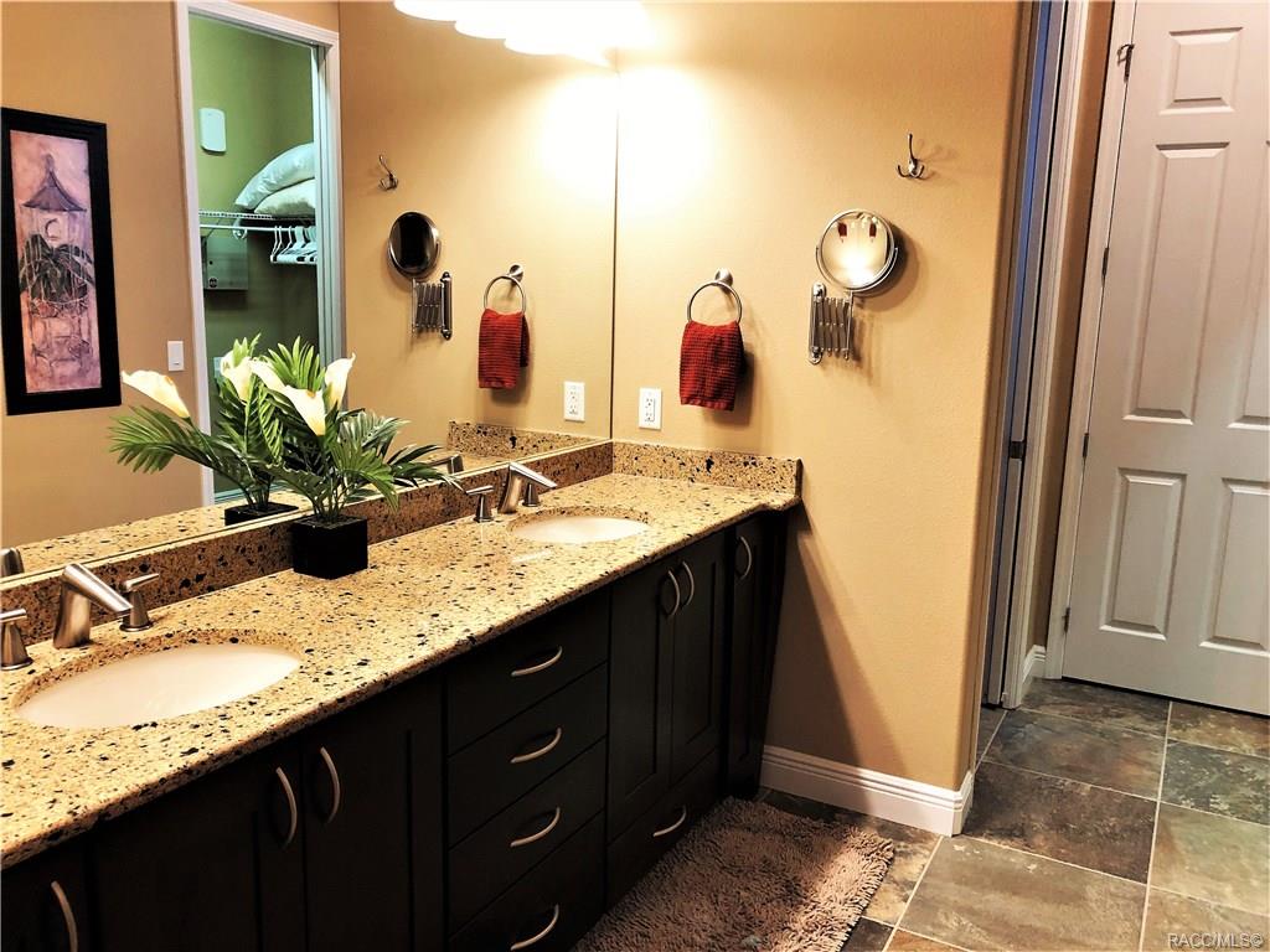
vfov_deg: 49.7
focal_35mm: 28
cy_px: 476
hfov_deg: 63.4
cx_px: 635
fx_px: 1027
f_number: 1.8
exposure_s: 1/20
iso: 40
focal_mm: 3.99
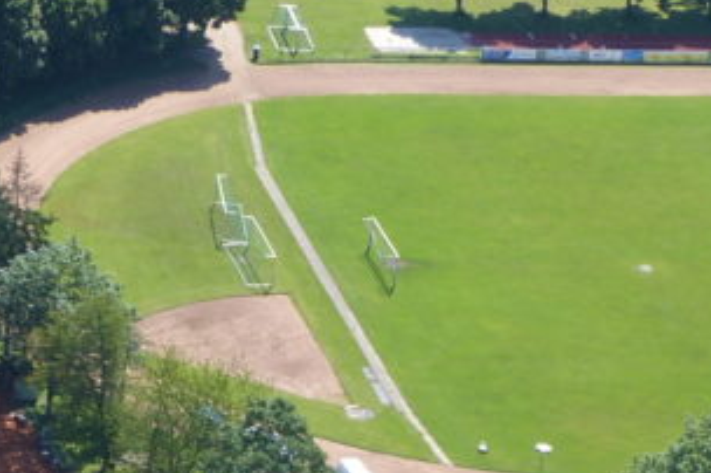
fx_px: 4360
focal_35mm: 221
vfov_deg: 6.1
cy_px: 770
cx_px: 250
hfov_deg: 9.3
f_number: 4
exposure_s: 1/500
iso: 100
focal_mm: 11.4
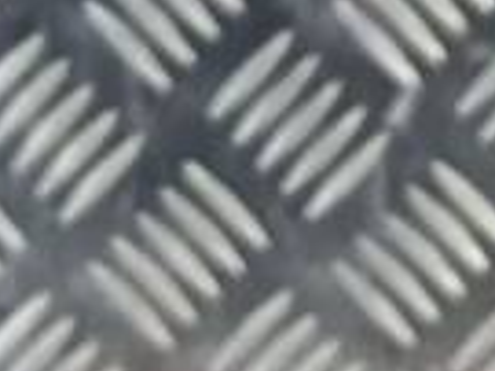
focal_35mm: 190
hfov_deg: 10.4
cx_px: 191
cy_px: 1311
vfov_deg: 6.7
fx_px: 2715
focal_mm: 4.6
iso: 125
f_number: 1.8
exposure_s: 1/50
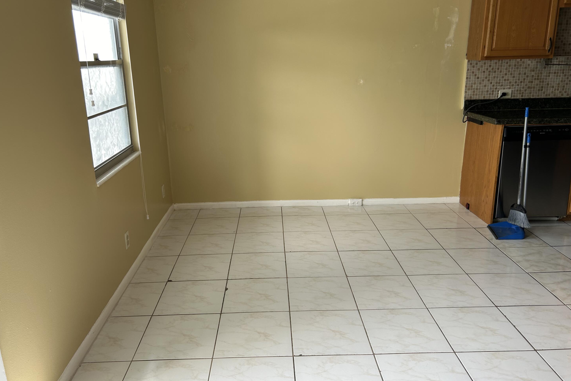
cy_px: 184
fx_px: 444
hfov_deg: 65.5
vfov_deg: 46.4
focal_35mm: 28
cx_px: 279
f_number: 1.5
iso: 40
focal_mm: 5.7
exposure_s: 1/192
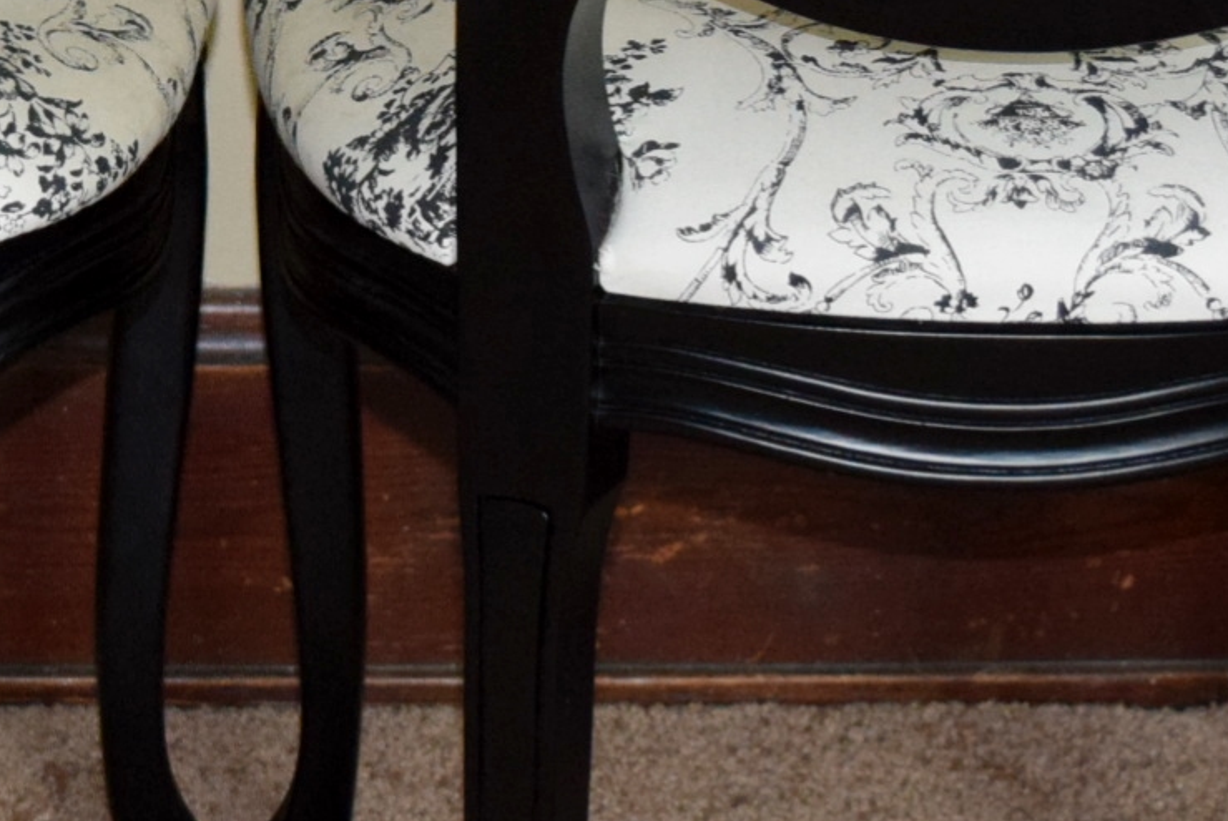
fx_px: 5803
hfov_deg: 12.0
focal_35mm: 170
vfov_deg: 8.1
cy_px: 38
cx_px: 146
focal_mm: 28
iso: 1800
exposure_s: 1/60
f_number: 4.2
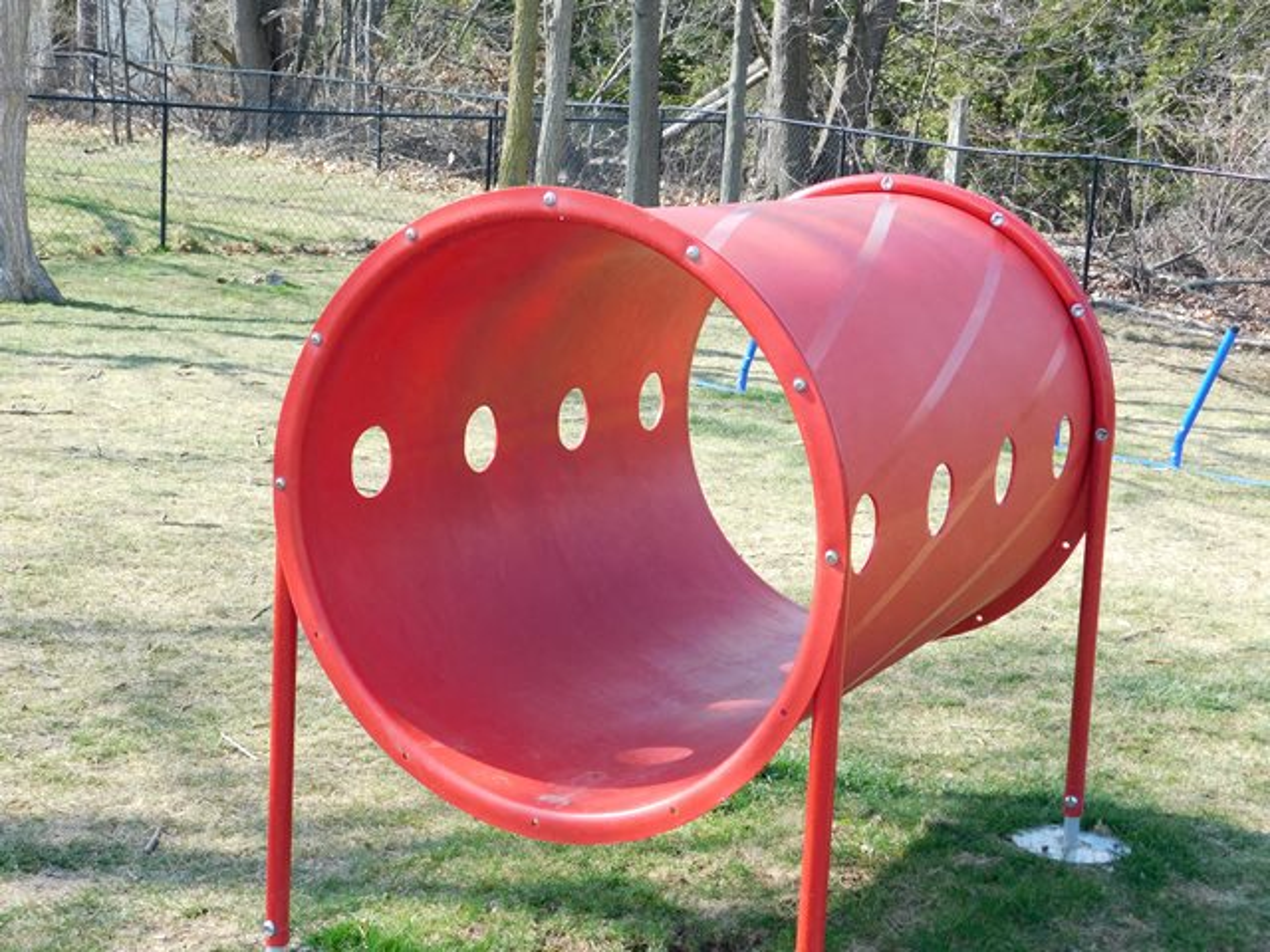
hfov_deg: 32.7
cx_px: 635
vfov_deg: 24.8
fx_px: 2165
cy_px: 476
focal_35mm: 59
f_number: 4
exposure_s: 1/200
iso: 125
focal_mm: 10.4
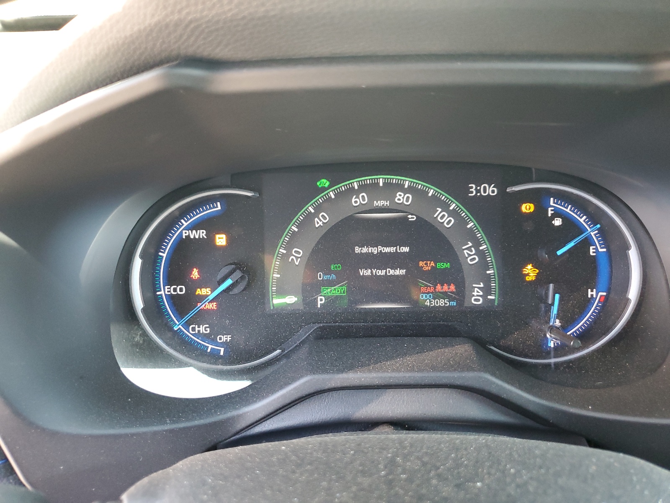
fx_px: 503
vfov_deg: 53.1
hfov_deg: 67.3
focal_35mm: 26
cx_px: 335
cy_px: 252
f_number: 1.5
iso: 220
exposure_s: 1/60.2
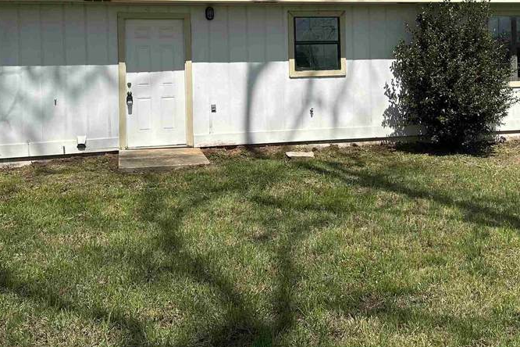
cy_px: 58
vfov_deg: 27.4
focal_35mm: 48
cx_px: 334
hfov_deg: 40.7
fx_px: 693
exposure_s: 1/6623
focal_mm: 6.86
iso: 80
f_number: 1.78
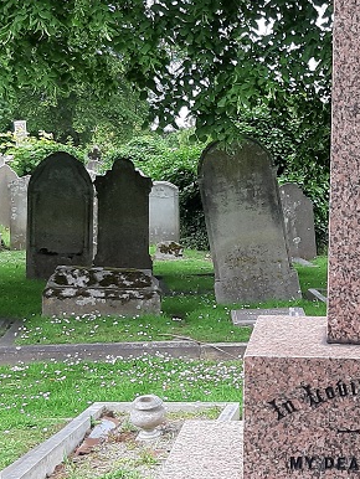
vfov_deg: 19.8
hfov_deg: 14.6
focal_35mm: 99
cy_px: 249
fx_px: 1371
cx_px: 400
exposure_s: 1/254
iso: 40
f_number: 1.7
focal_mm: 3.93
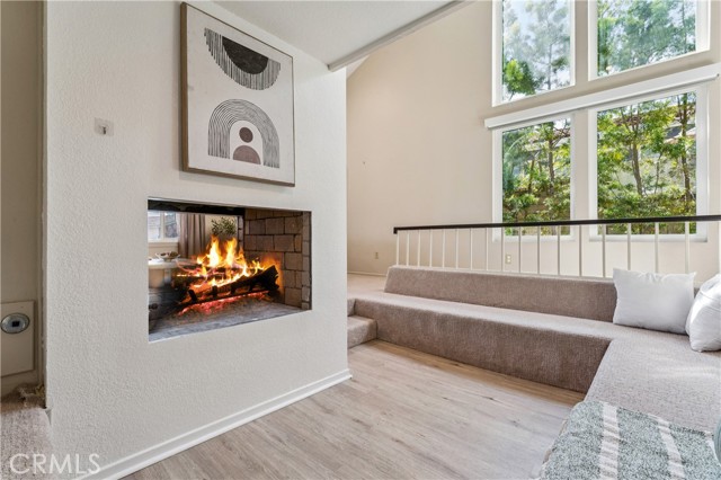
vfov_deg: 73.0
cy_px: 240
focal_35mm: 16
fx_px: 324
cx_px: 360
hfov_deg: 96.1
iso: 100
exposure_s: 1/3.33
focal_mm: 16.2
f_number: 13
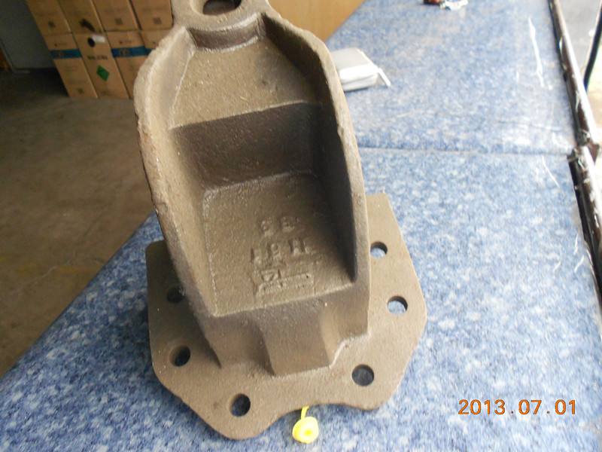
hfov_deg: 67.3
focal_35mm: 26
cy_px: 226
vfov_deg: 53.1
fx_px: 452
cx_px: 301
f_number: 3.2
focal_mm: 4.6
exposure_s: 1/30
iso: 250
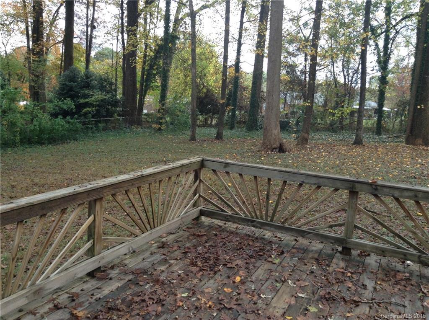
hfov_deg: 55.4
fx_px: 408
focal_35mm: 33
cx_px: 214
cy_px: 160
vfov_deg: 42.8
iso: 40
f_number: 2.4
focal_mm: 3.3
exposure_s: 1/120
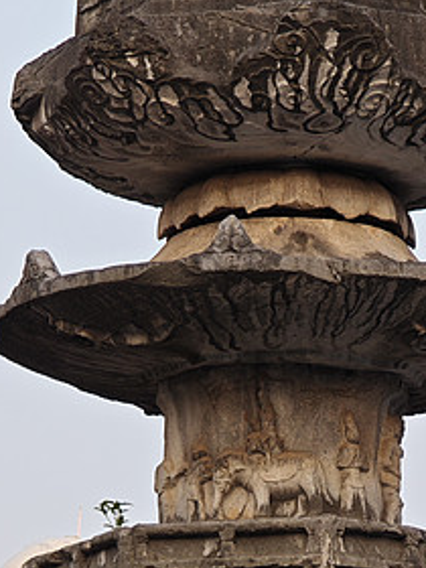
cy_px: 536
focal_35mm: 343
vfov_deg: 5.8
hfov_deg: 4.3
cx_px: 304
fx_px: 5628
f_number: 2.5
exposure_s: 1/164
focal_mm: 19.4
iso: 50
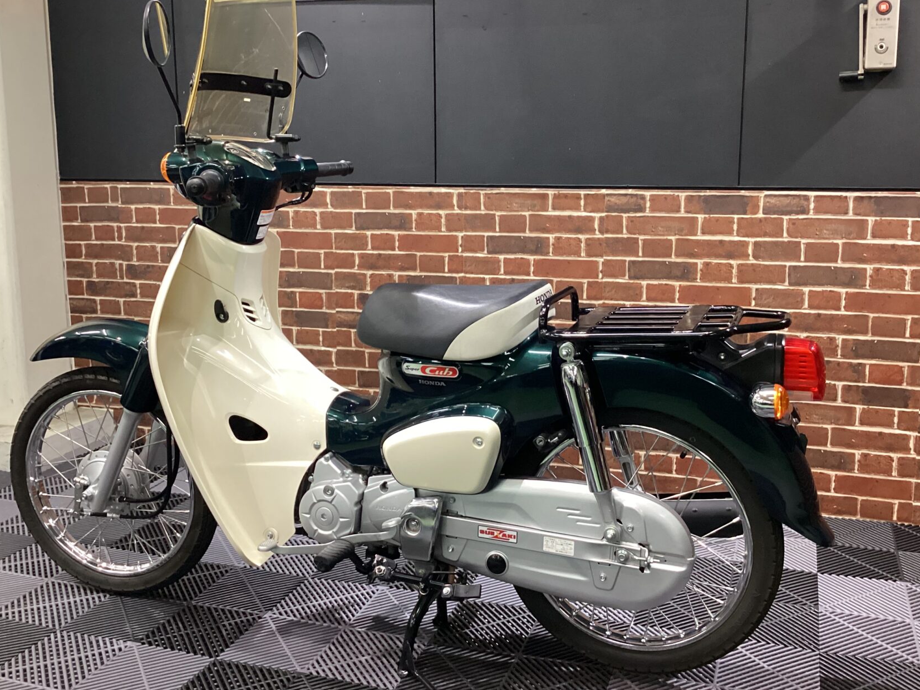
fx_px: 957
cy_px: 308
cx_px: 488
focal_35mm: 36
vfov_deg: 39.6
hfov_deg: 51.3
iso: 400
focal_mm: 3.3
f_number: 2.4
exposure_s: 1/40
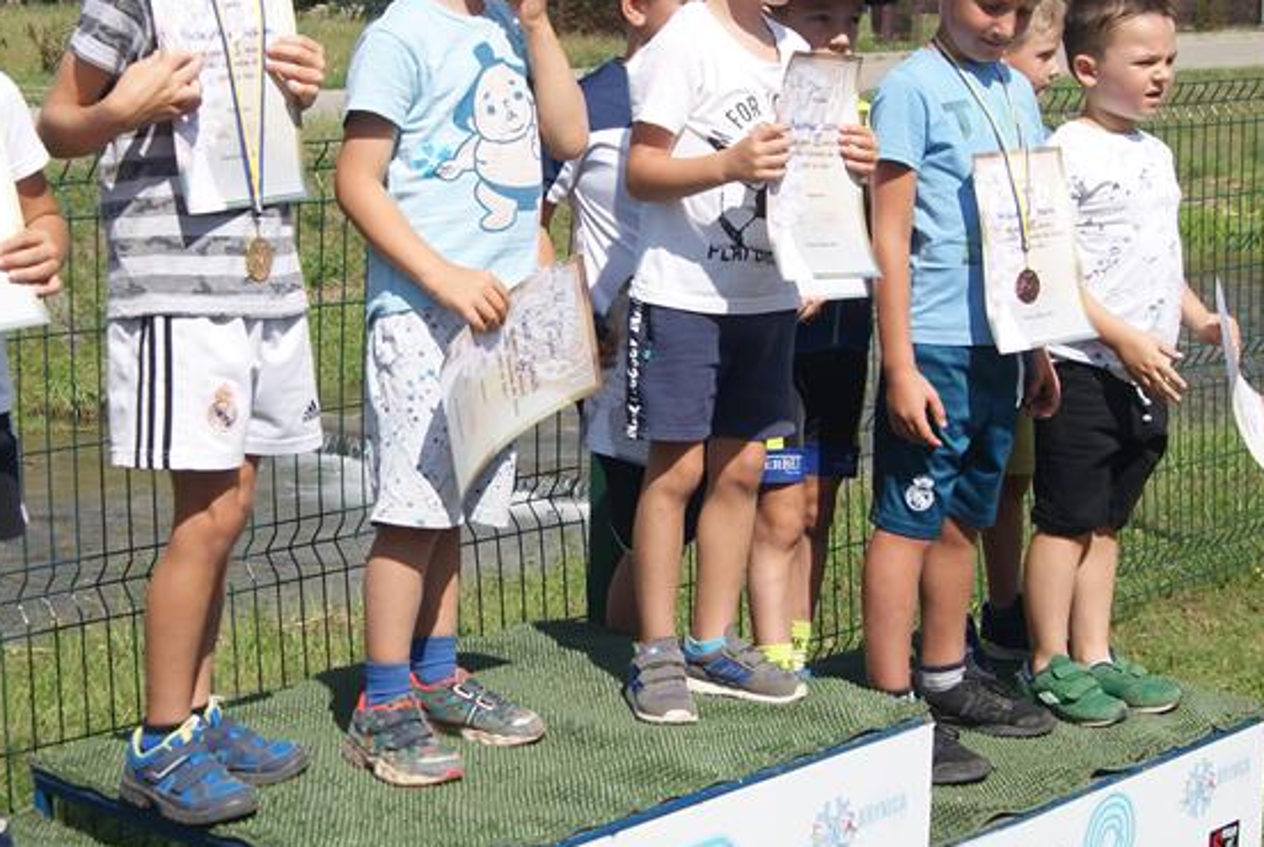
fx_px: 5378
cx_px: 373
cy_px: 322
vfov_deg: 9.0
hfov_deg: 13.4
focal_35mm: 153
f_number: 9
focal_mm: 55
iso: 100
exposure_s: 1/400
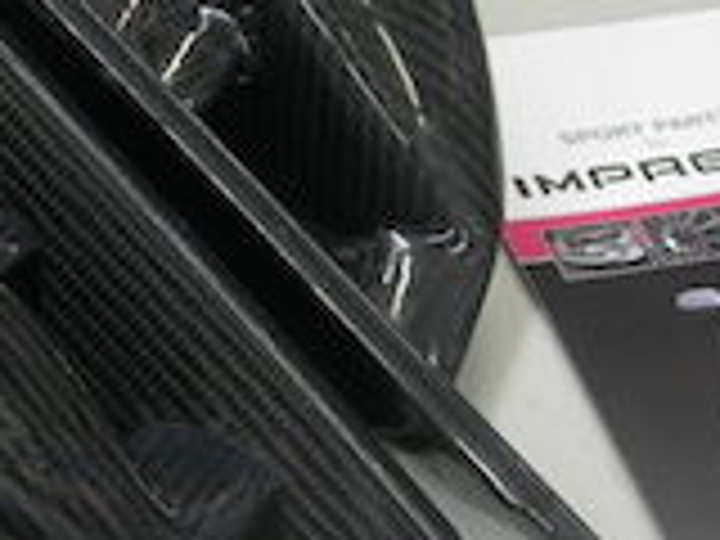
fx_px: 1976
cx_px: 130
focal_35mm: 95
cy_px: 238
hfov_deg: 20.4
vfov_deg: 15.6
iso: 64
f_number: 2.8
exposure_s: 1/13
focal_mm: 7.8
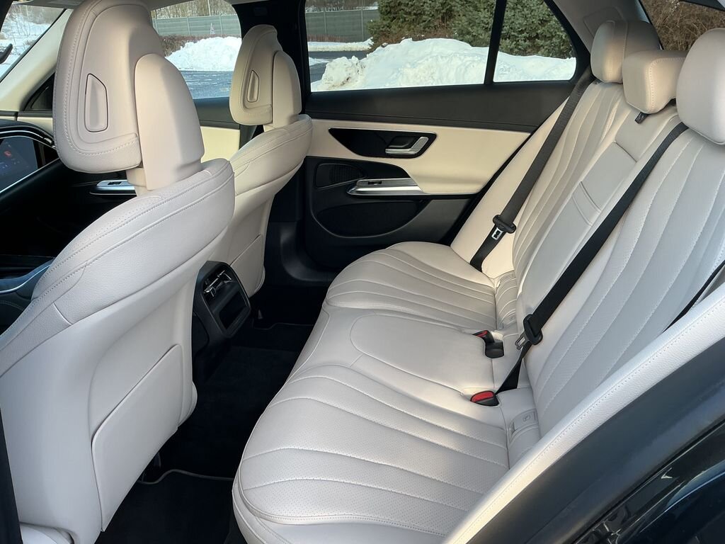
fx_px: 607
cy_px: 272
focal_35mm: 29
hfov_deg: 61.7
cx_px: 362
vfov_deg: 48.2
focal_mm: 3
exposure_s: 1/120
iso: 25
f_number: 1.8
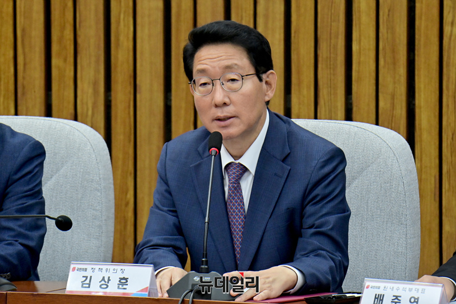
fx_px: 4179
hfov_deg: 6.2
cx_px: 228
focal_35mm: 330
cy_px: 152
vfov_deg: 4.2
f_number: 13
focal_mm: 330
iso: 6400
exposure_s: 1/250
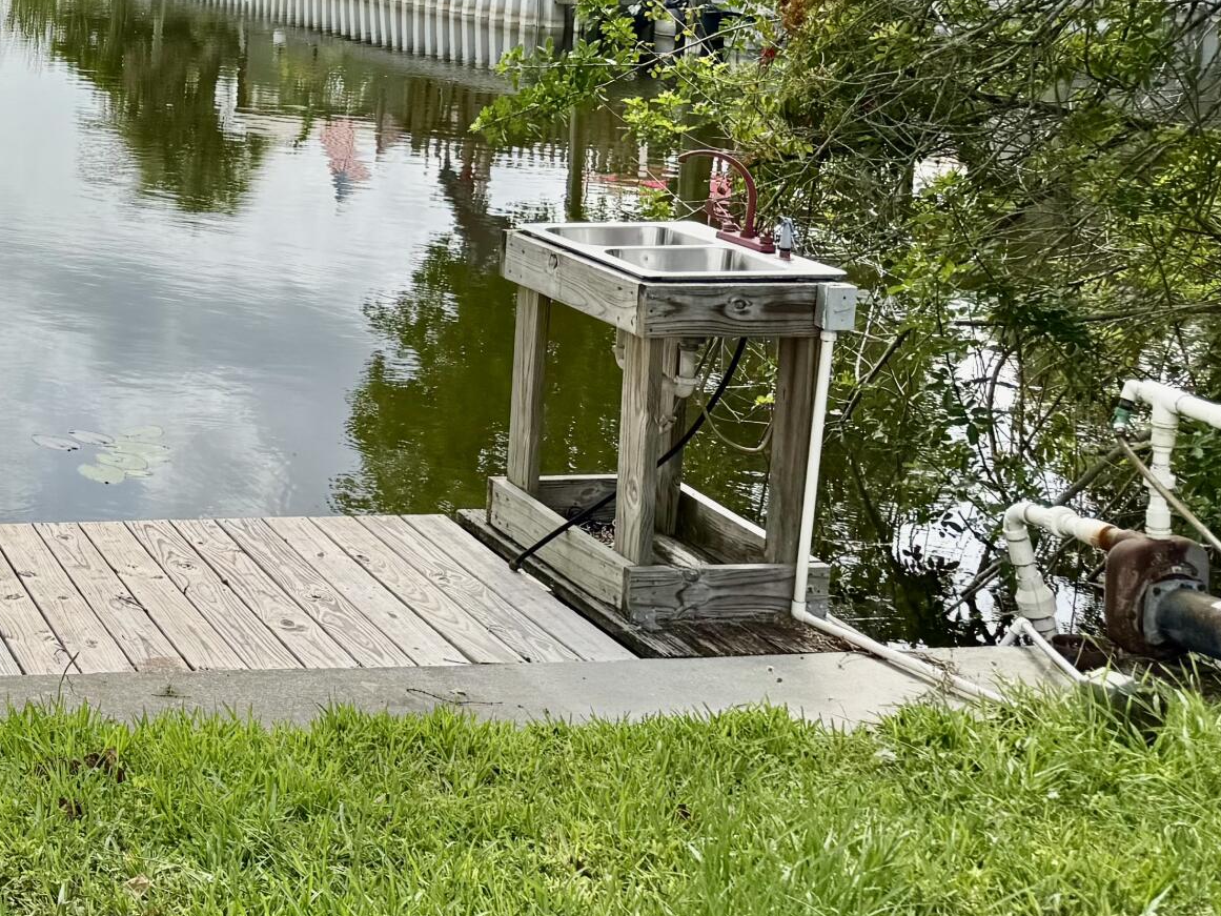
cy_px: 169
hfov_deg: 27.2
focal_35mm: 62
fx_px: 2187
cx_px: -273
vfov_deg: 23.3
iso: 80
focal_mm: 6.76
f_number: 1.78
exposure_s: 1/4950
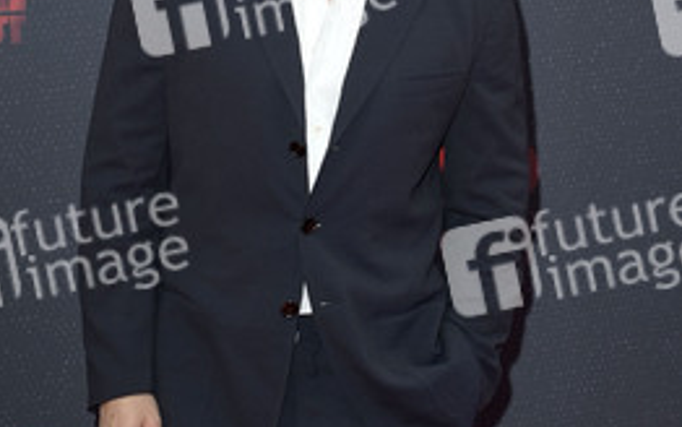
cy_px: 125
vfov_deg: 9.9
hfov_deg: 15.8
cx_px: 338
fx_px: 2454
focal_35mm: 132
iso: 400
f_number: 7.1
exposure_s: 1/250
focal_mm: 85
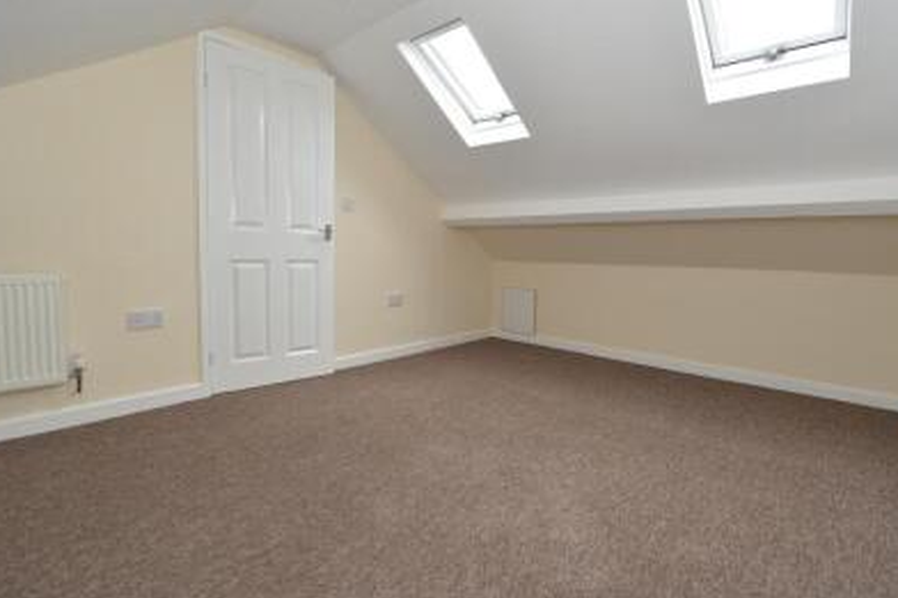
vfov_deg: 70.4
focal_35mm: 17
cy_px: 285
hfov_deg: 93.3
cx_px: 442
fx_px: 424
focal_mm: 14
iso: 200
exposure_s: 1/60
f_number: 4
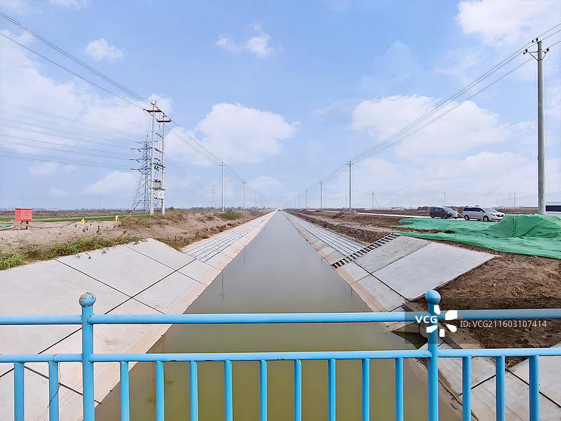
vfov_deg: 81.7
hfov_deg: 98.2
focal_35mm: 15
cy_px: 210
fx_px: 243
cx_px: 280
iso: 50
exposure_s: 1/1340
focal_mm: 1.6
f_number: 2.2
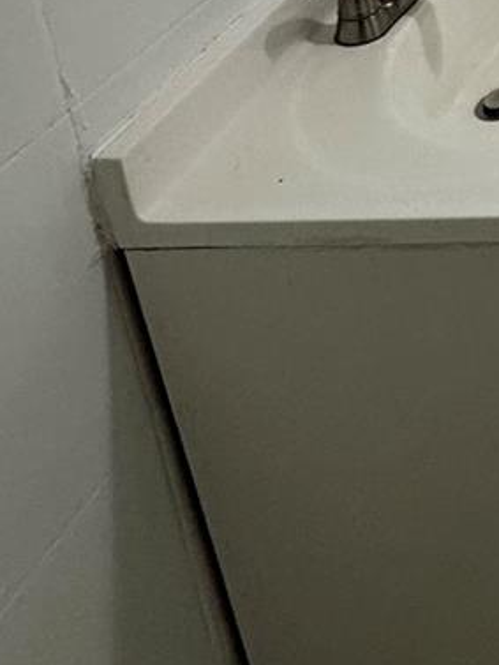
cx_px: 987
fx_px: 1095
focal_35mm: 57
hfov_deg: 18.0
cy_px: -307
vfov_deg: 25.9
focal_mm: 2.22
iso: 200
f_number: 2.2
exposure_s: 1/120
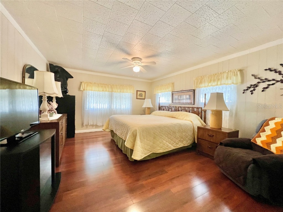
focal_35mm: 13
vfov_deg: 89.9
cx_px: 142
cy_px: 106
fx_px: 106
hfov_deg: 106.2
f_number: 1.8
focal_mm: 1.57
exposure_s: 1/60
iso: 200
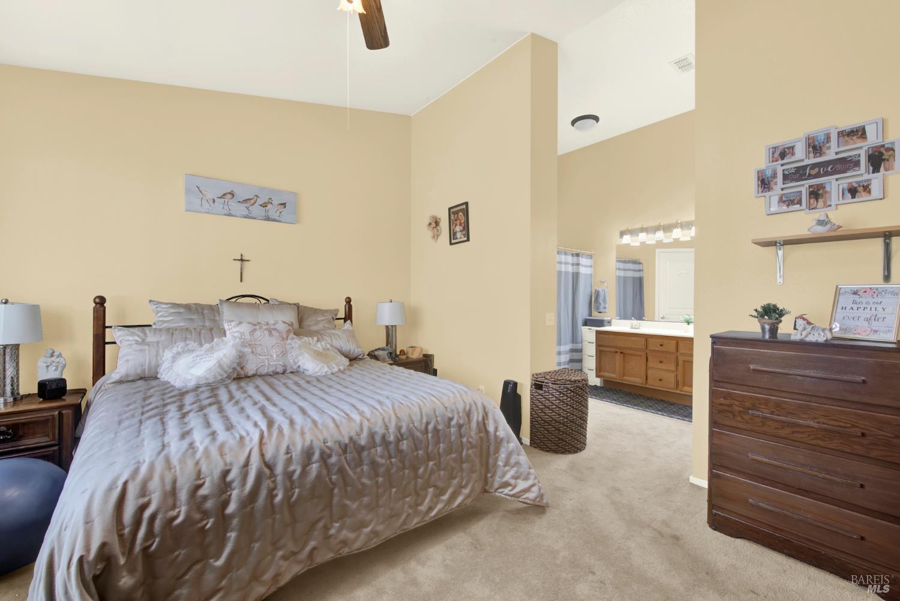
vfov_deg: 81.3
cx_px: 450
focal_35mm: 14
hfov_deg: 104.2
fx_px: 350
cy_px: 300
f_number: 14
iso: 100
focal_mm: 14
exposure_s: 1/5
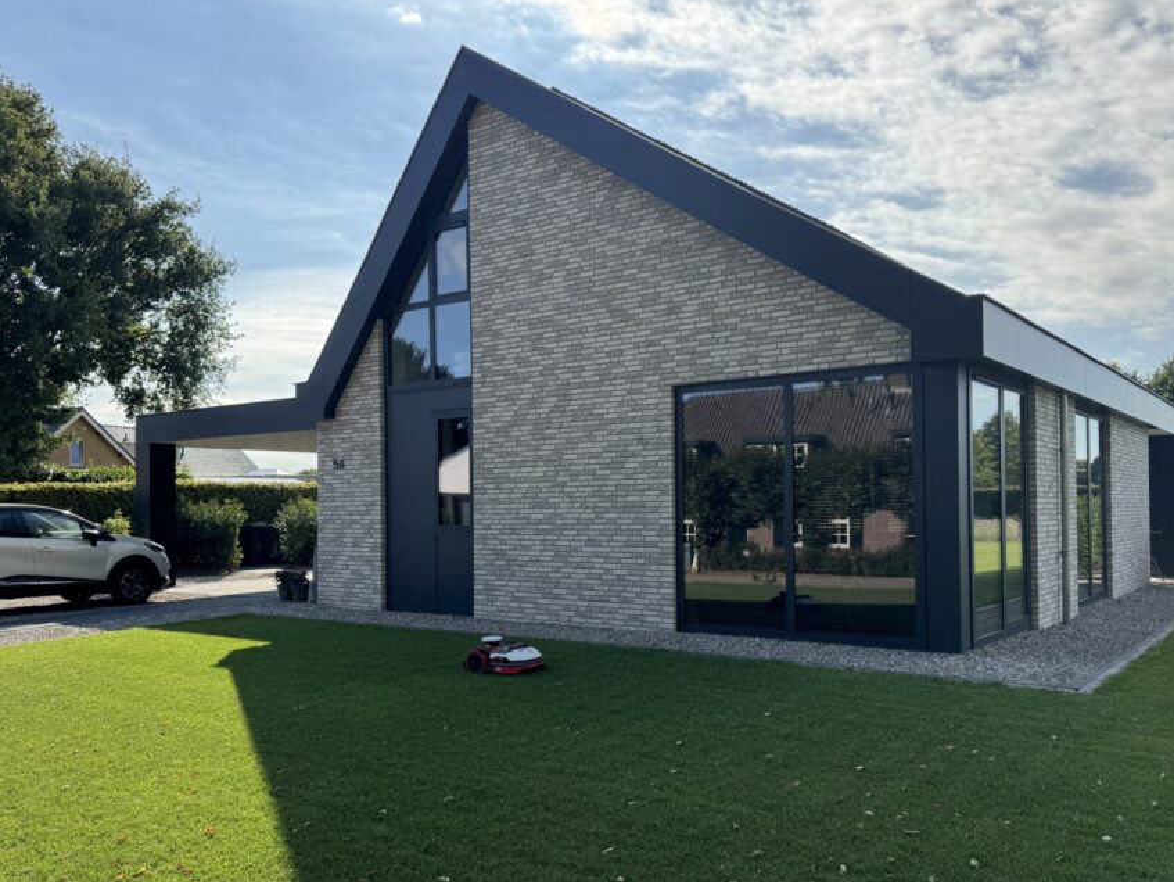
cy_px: 485
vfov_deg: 48.2
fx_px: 984
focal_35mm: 29
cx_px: 599
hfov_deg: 61.6
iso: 80
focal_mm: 6.76
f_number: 1.78
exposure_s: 1/4049
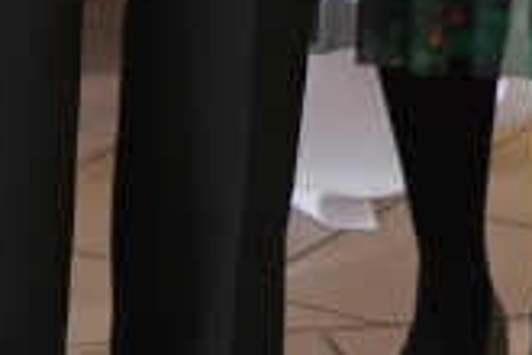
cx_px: -222
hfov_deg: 6.8
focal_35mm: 299
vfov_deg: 4.4
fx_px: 4418
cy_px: -741
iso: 1250
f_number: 4
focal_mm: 38
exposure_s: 1/160
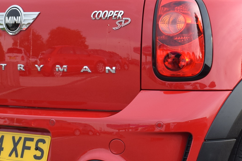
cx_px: 233
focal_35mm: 150
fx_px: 1011
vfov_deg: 9.1
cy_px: 85
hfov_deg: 13.5
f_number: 7.1
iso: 400
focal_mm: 35
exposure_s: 1/200
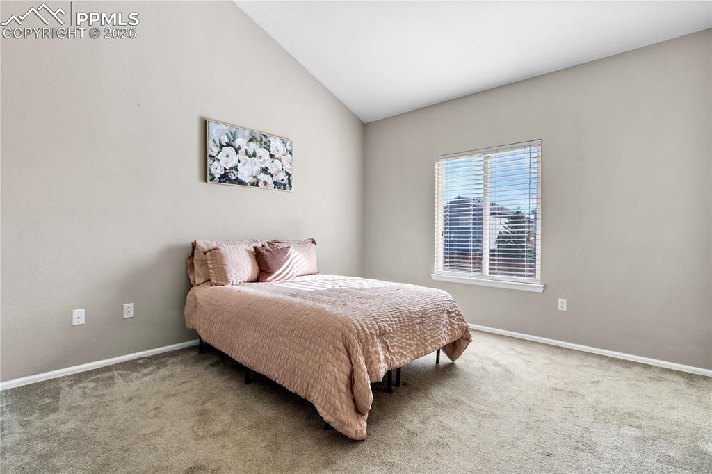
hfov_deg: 96.8
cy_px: 237
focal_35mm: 16
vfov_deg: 73.7
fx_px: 316
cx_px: 356
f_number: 8
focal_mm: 16
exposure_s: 1/40
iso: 400
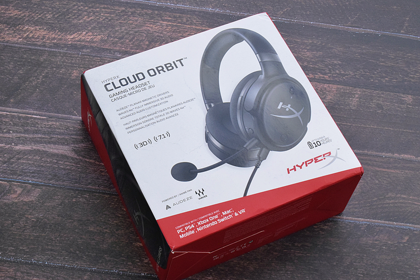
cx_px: 210
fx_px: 962
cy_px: 140
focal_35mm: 82
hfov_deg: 24.6
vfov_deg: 16.5
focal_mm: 55
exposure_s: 1/200
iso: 3200
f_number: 22
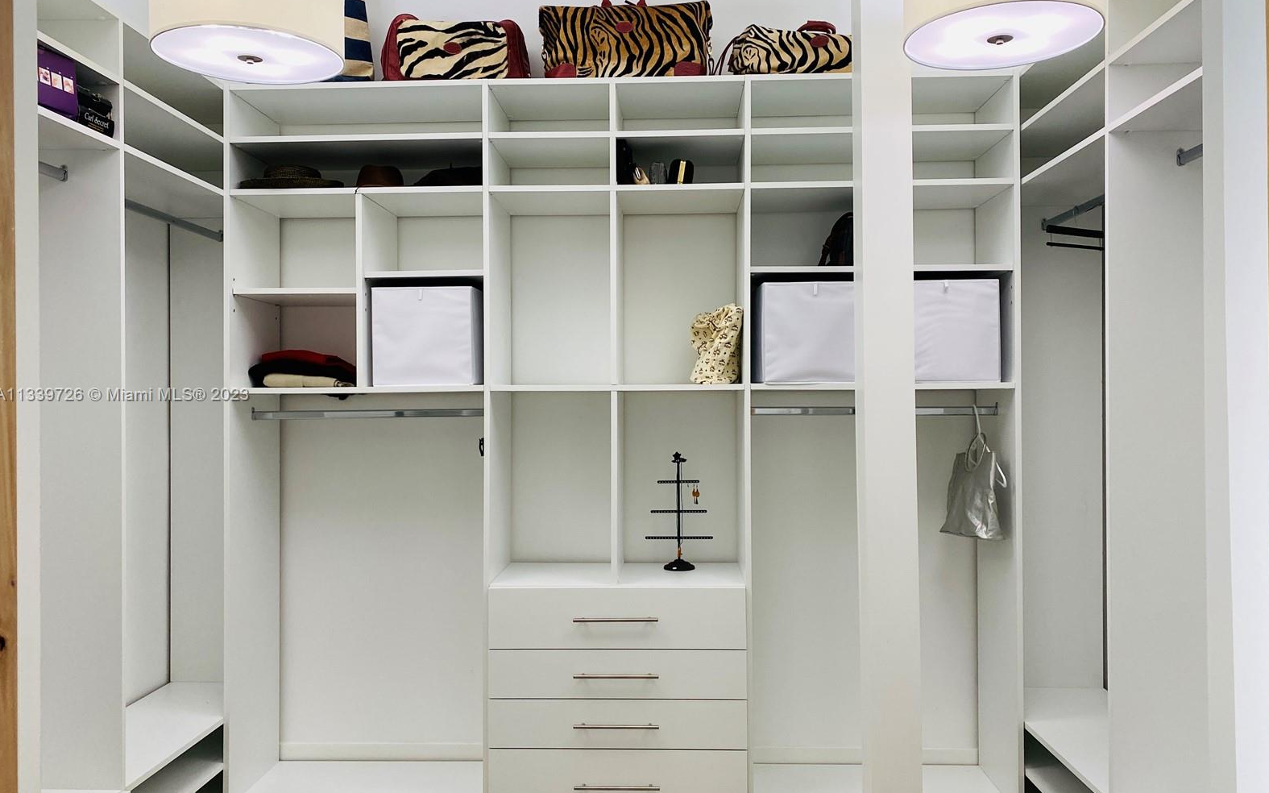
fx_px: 968
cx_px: 636
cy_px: 396
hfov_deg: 66.5
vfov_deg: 44.5
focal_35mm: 28
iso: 125
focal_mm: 4.25
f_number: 1.8
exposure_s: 1/120
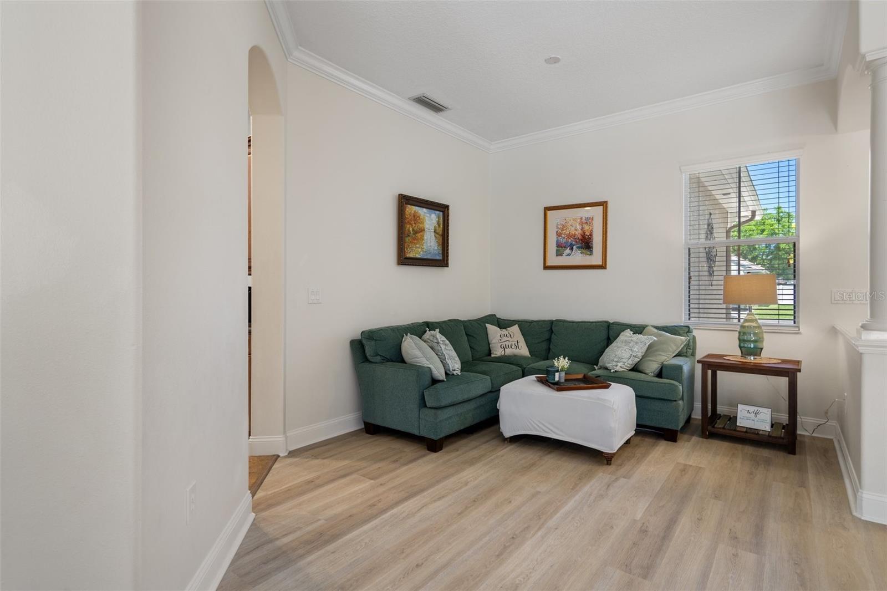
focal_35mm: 18
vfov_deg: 67.4
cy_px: 296
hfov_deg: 90.0
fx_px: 443
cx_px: 444
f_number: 8
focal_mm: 18
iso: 320
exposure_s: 1
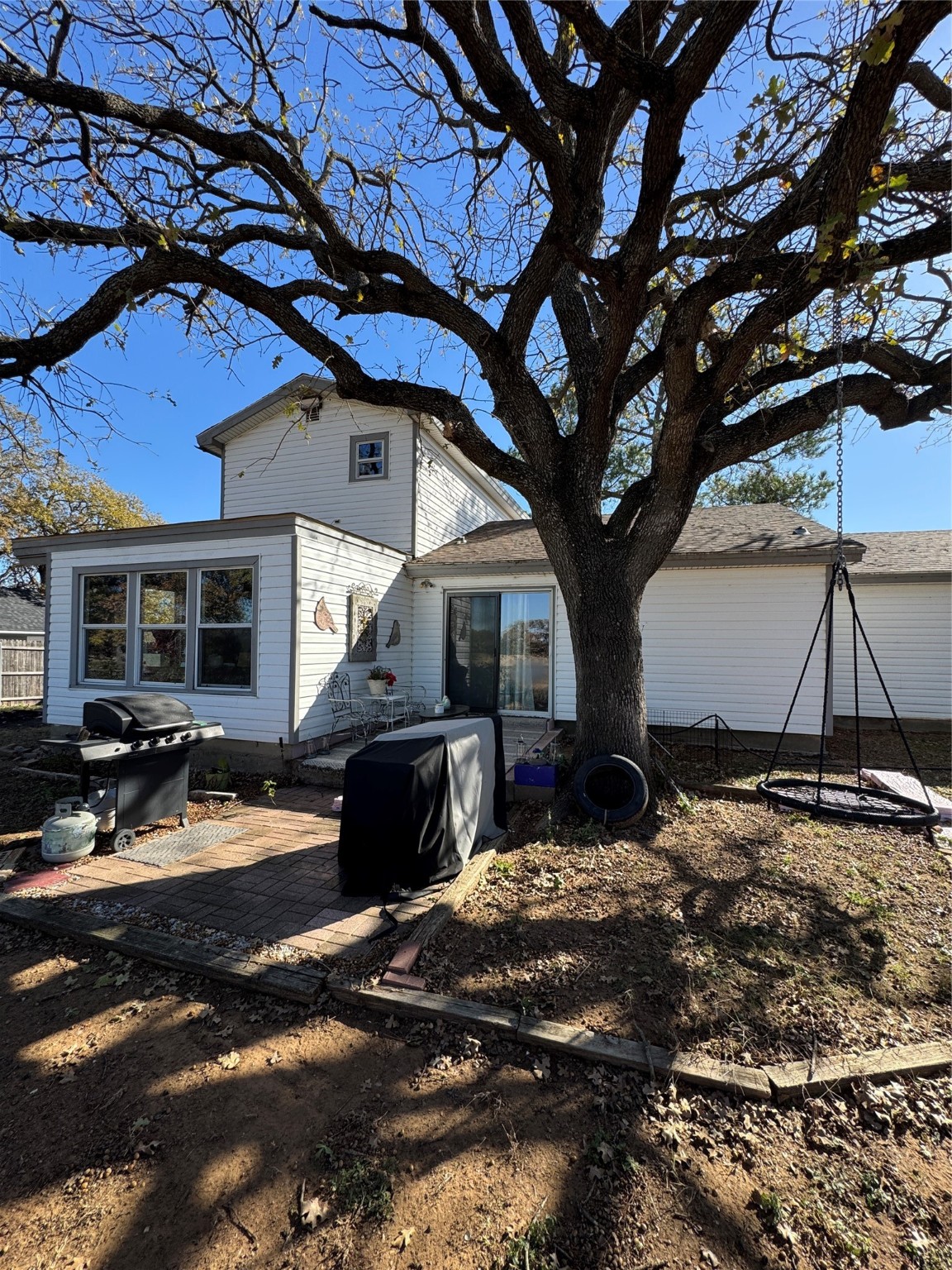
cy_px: 635
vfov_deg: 102.1
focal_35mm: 14
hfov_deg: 85.7
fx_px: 513
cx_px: 476
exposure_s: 1/541
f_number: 2.2
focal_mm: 2.22
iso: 40
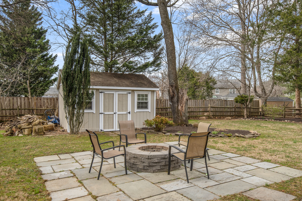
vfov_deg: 47.9
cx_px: 151
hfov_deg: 67.4
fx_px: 226
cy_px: 100
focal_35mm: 27
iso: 400
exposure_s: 1/125
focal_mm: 27
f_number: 8
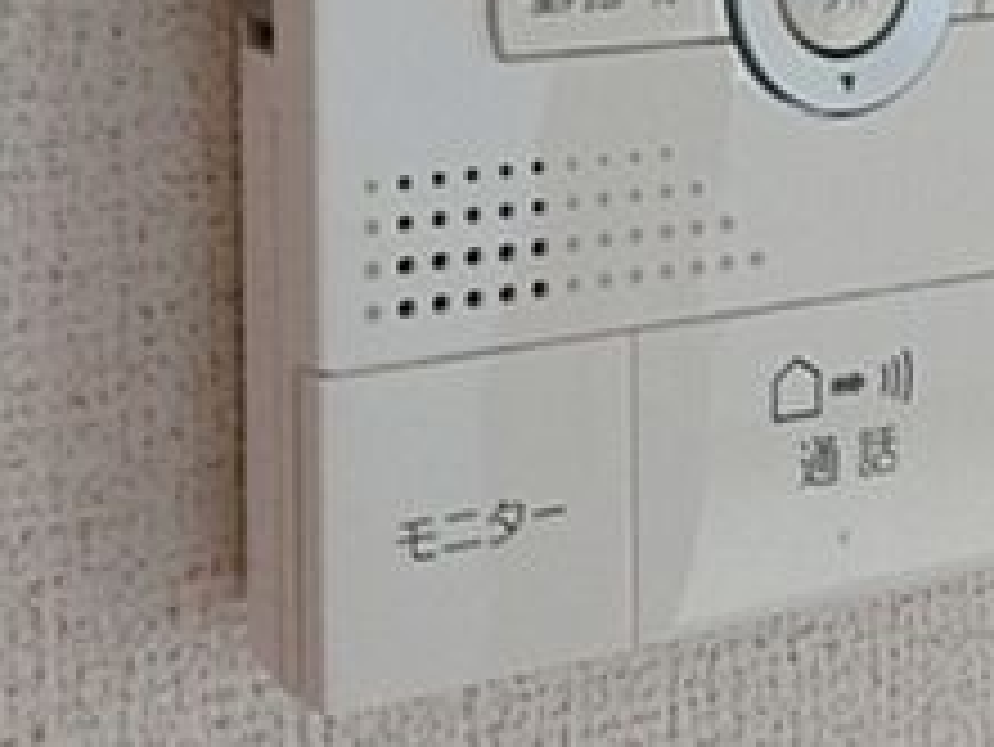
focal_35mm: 87
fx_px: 2500
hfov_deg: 22.4
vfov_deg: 16.1
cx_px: 643
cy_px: -220
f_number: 3.7
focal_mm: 5.4
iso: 400
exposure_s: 1/60
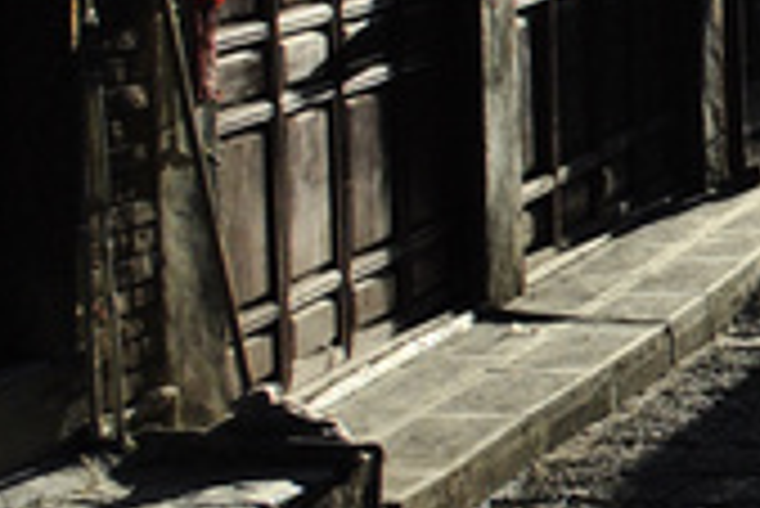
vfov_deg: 8.4
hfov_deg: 11.5
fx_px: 3423
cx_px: 1466
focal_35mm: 162
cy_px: -106
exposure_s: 1/1250
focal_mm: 24
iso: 400
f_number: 5.6
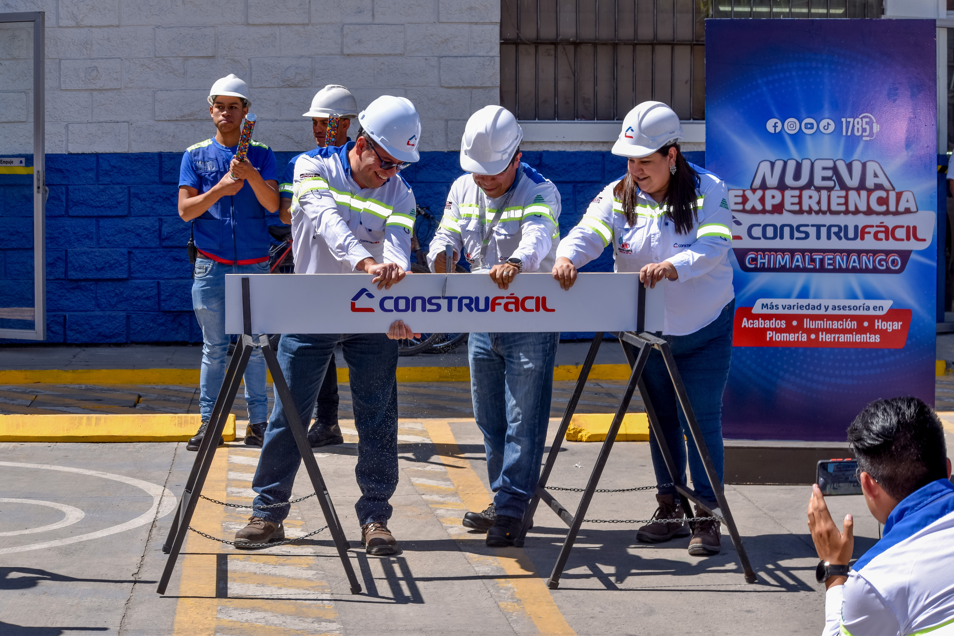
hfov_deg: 24.6
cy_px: 318
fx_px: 2186
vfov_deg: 16.6
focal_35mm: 82
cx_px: 477
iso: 100
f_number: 10
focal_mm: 55
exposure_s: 1/200
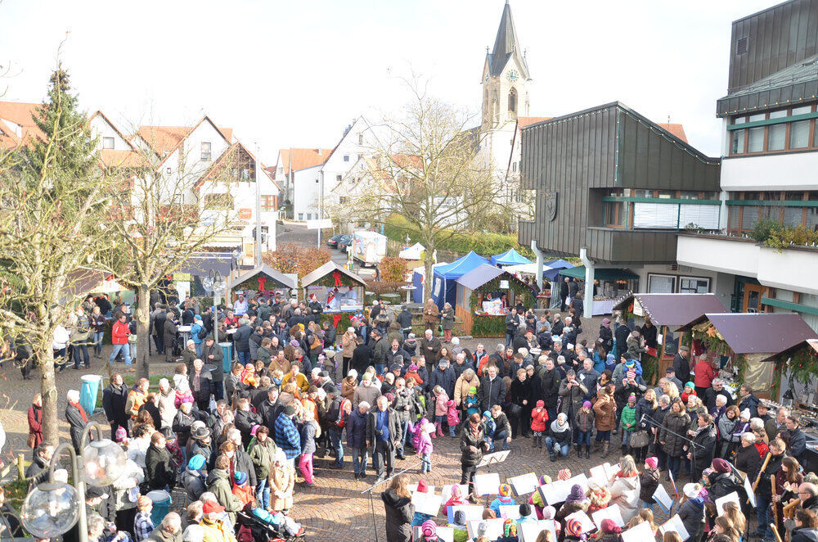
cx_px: 409
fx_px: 612
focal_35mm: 27
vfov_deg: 47.7
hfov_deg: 67.5
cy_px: 271
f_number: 4
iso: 100
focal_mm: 18
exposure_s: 1/125
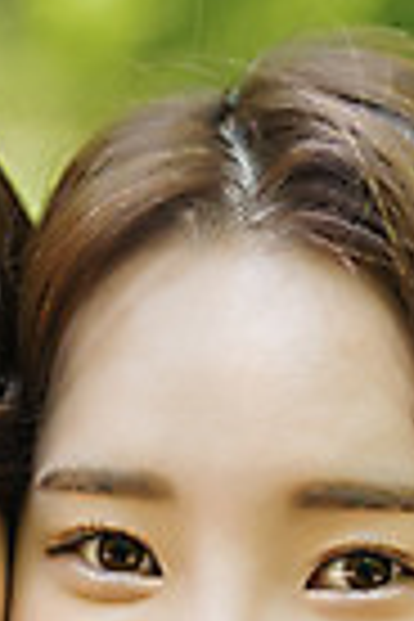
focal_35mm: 246
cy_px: 670
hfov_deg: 5.6
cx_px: -7
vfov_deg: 8.3
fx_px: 4243
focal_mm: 85
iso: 320
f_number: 2.5
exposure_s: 1/320
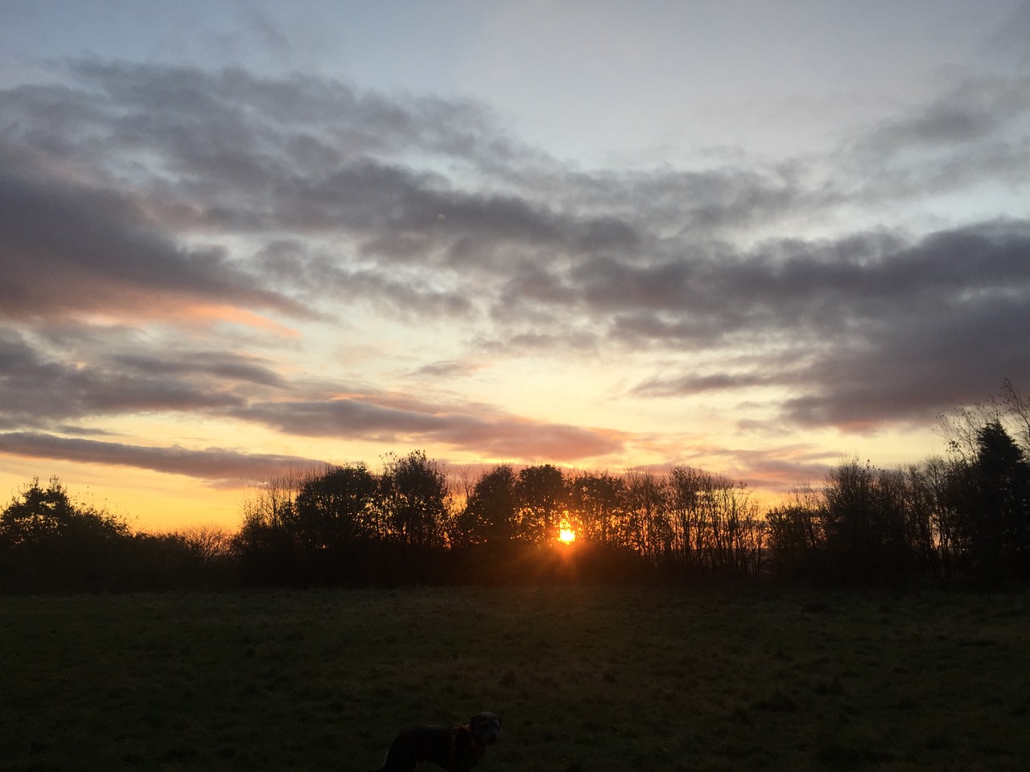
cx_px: 515
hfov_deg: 61.7
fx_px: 863
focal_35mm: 29
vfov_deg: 48.2
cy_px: 386
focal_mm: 4.15
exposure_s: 1/395
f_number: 2.2
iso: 32
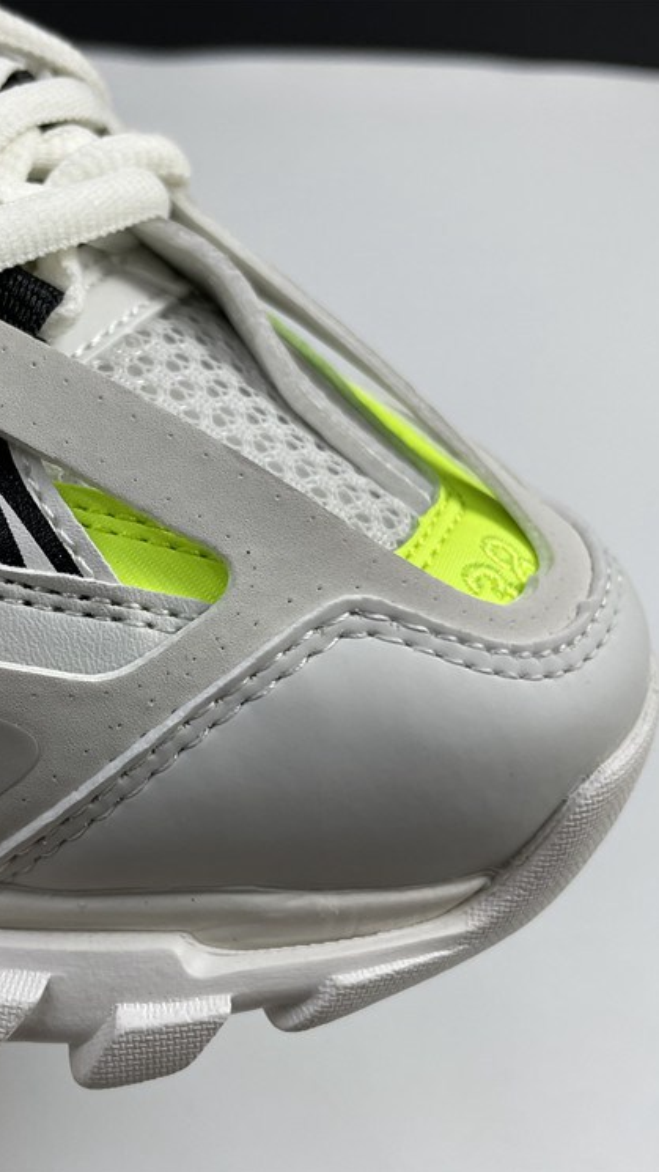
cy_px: 587
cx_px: 96
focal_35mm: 38
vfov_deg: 52.8
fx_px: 1181
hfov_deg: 30.1
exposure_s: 1/121
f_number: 1.6
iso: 40
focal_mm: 4.2
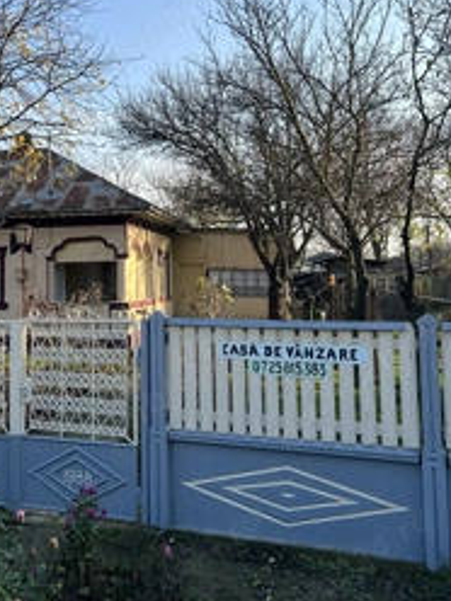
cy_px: 237
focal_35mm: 42
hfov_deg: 33.5
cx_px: 97
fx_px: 730
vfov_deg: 44.5
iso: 50
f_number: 1.5
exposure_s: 1/1621
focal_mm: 5.7
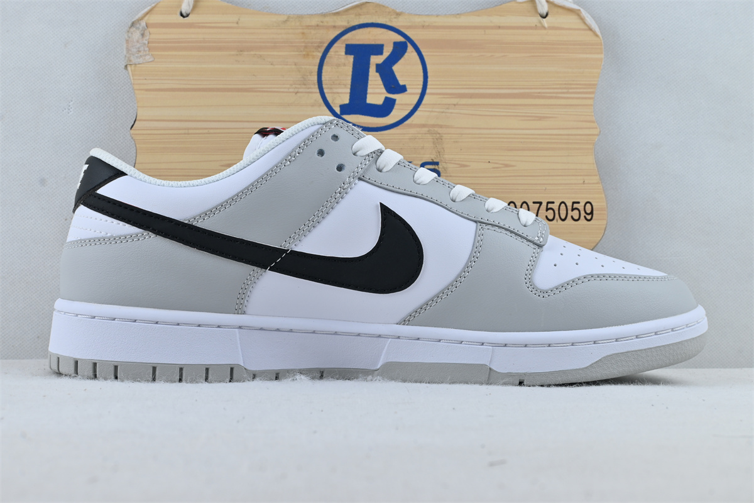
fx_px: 990
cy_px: 252
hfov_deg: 41.7
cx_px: 377
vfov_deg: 28.5
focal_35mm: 47
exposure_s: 1/20
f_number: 10
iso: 100
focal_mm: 31.5
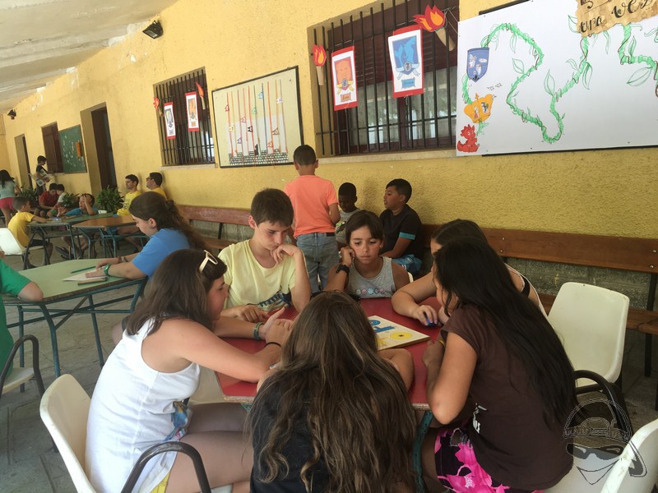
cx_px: 329
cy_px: 246
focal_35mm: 29
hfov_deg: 61.7
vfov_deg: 48.2
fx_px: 551
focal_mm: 4.15
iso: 32
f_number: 2.2
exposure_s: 1/50
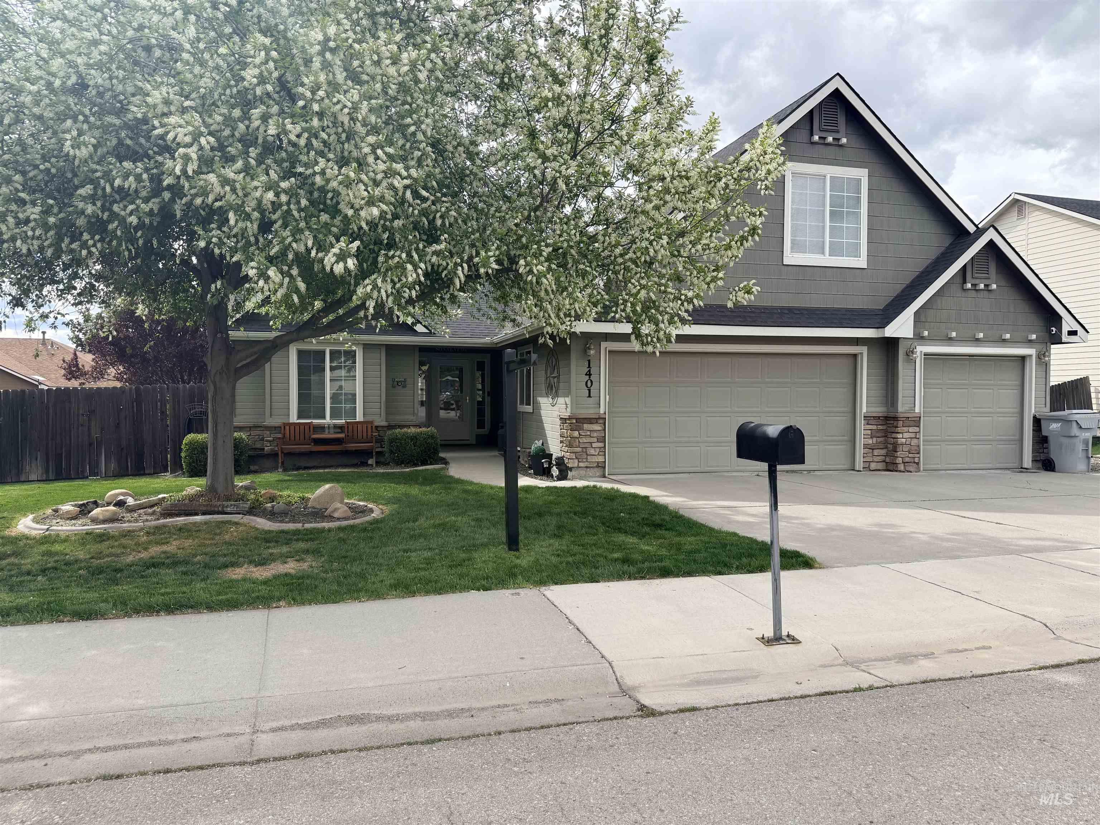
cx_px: 550
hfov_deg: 71.6
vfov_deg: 56.8
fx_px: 763
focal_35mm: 24
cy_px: 412
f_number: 1.78
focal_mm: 6.76
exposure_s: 1/2907
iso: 100
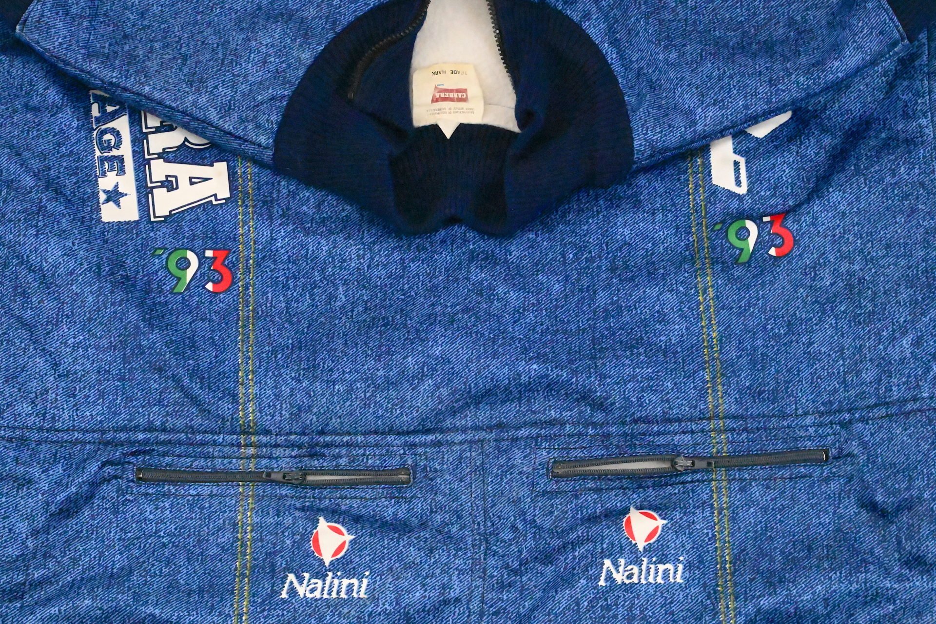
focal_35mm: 70
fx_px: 1819
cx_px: 468
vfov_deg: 19.4
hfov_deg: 28.9
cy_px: 312
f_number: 20
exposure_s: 1/640
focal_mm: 70
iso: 51200
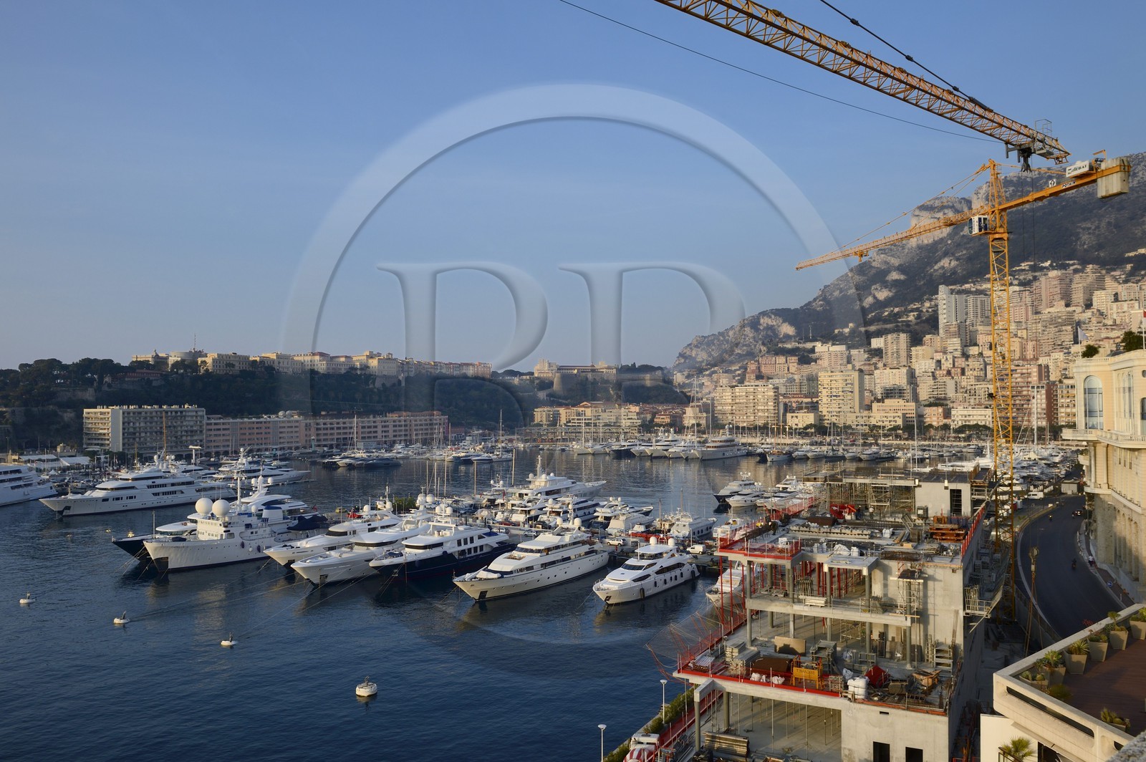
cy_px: 381
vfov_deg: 53.1
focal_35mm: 24
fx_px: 763
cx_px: 573
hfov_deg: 73.8
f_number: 10
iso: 200
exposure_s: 1/200
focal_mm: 24
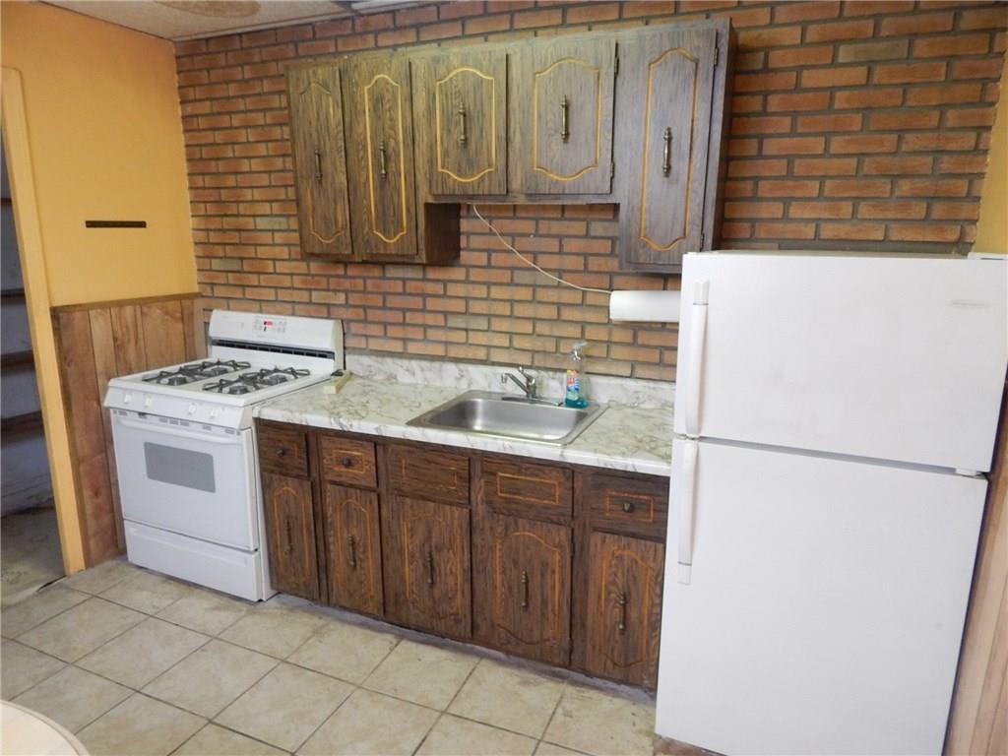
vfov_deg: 61.1
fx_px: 641
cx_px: 504
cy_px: 378
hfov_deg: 76.4
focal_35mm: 22
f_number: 3
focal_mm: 4
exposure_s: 1/13
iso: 400
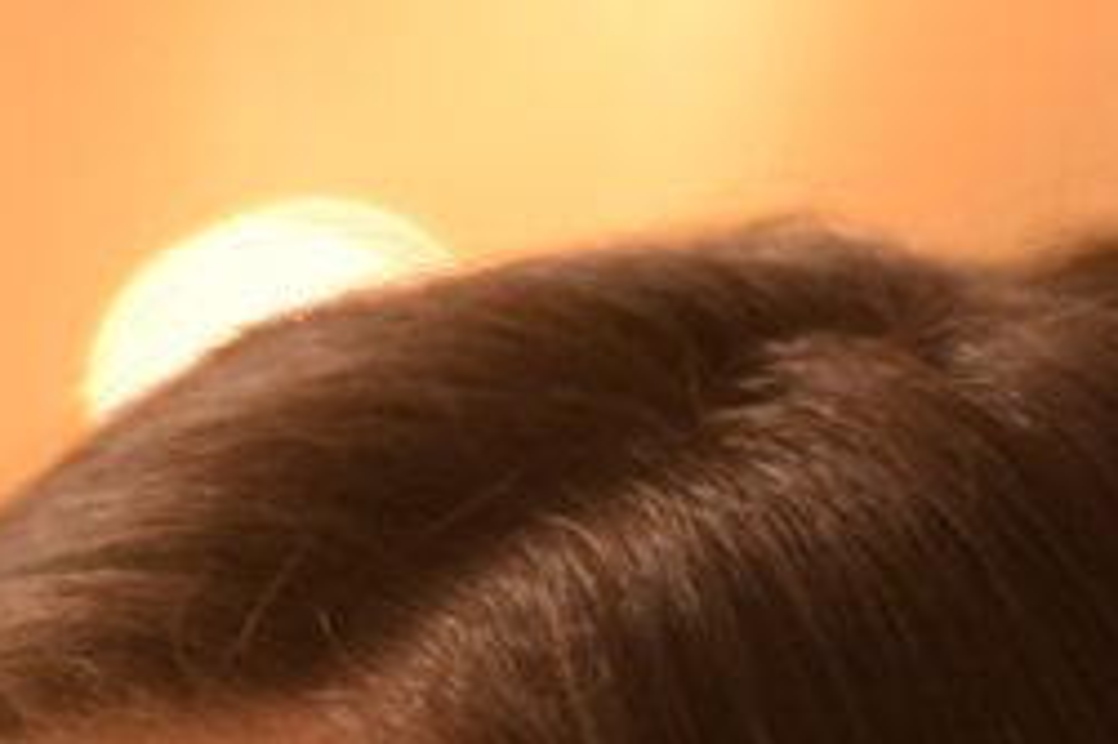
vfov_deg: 1.6
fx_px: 25976
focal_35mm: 837
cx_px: -9
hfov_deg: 2.5
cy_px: 2653
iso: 1600
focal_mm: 105
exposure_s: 1/80
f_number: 2.8
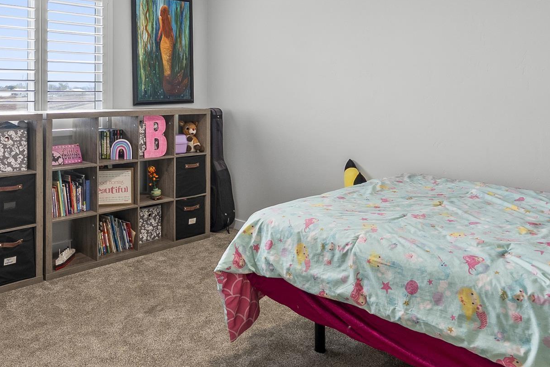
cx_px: 203
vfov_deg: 41.6
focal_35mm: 31
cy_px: 114
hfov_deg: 59.4
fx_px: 474
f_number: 7.1
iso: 400
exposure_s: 1/5
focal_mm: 10
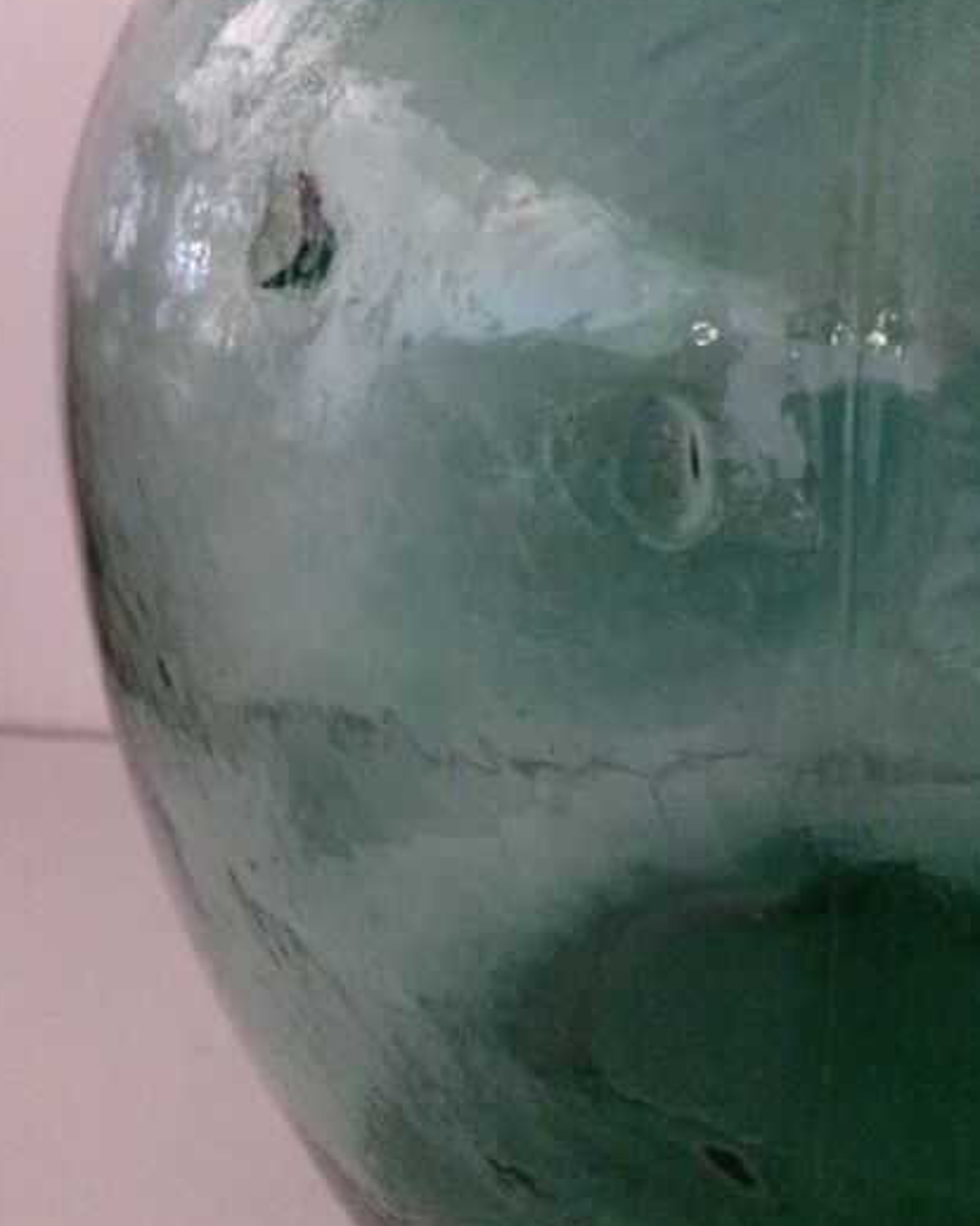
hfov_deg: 42.2
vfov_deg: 51.5
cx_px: 516
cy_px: 573
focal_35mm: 35
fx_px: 1270
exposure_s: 1/17
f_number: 2.2
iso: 500
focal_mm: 4.15
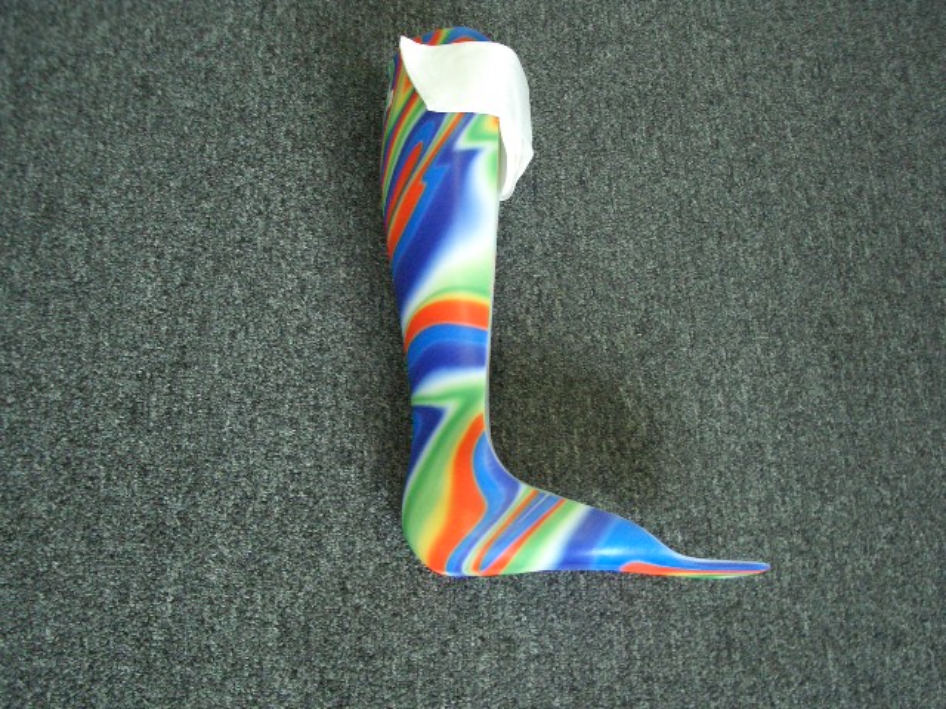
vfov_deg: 35.1
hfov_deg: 45.8
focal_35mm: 41
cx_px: 473
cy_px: 354
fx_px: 1120
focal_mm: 6.8
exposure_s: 1/80
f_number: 2.8
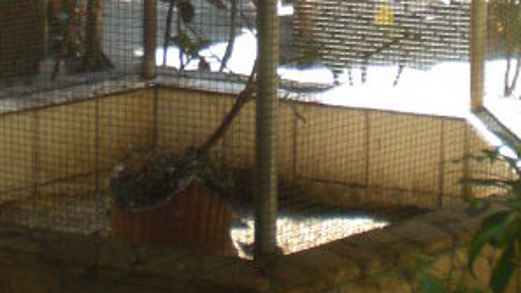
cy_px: -305
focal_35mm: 107
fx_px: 1478
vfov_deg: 10.4
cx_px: 161
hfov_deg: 19.9
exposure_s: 1/80
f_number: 3.1
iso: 100
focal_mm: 6.3
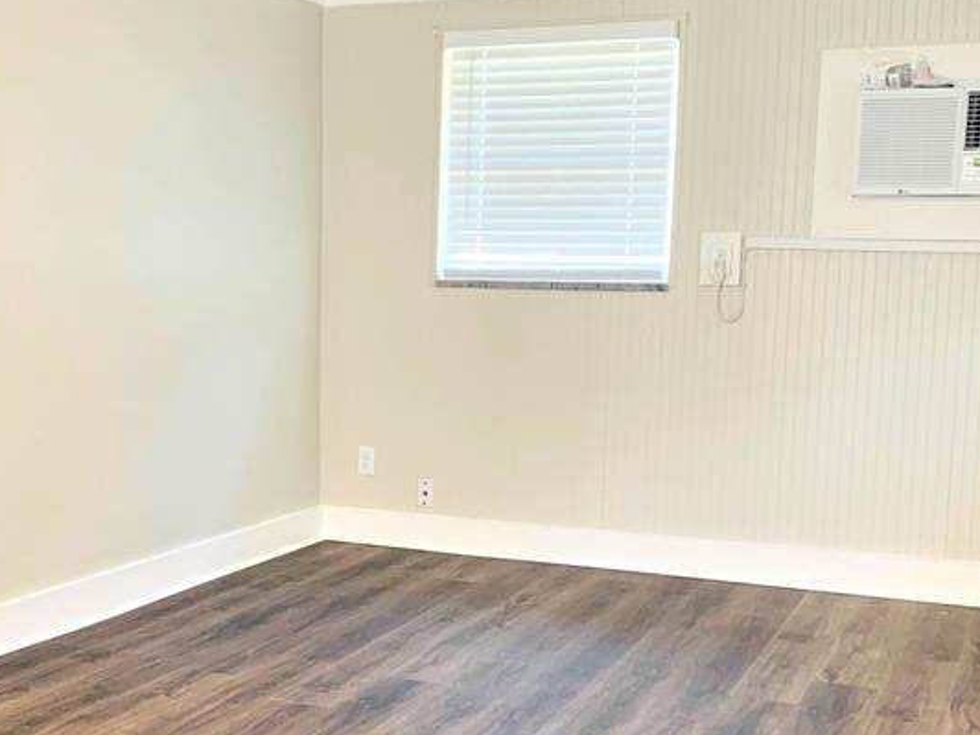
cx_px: 374
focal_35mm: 50
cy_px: 489
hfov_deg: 38.0
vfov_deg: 28.9
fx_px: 1416
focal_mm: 4.25
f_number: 1.8
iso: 125
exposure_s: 1/42
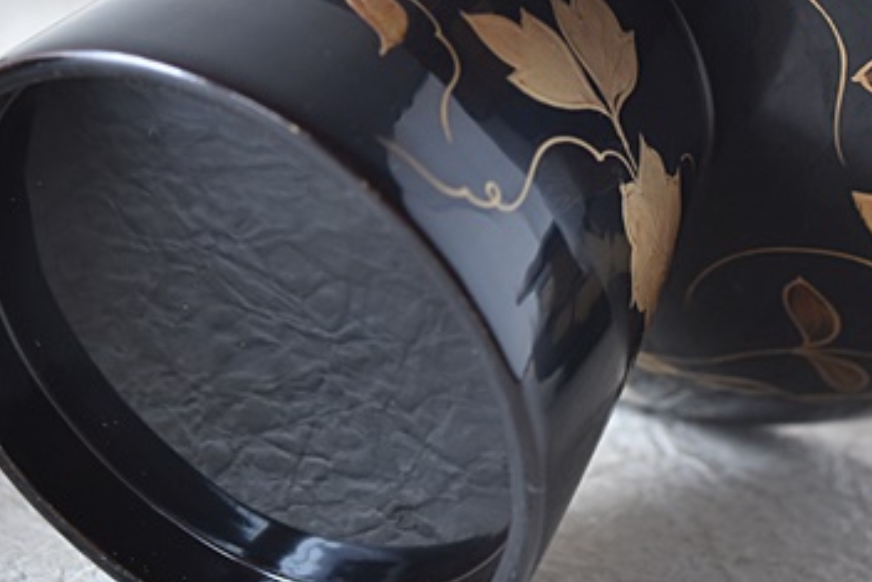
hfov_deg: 11.2
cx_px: 352
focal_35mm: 184
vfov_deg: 7.4
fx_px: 4458
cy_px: 25
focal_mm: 48
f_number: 5.3
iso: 400
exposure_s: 1/20
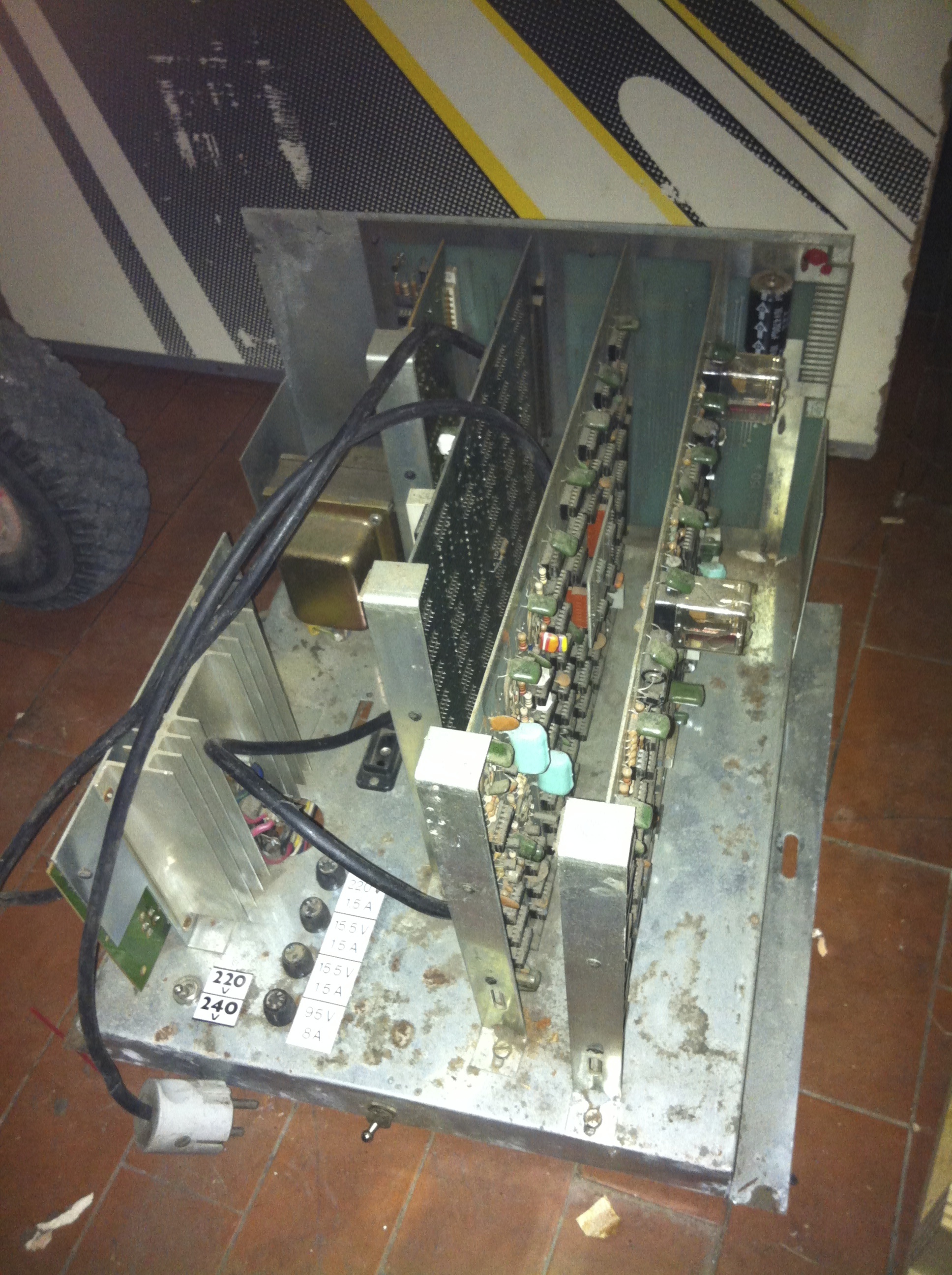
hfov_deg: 40.6
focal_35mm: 35
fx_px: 1287
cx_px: 476
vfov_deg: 52.7
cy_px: 638
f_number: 2.8
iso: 200
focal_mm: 3.85
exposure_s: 1/15
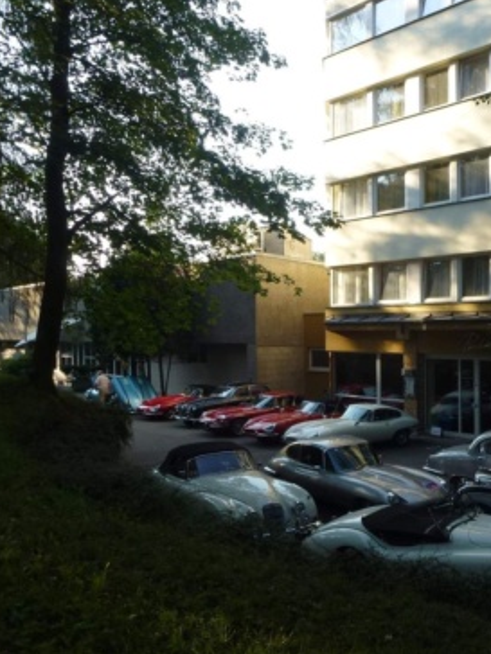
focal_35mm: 33
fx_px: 624
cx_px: 401
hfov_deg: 40.9
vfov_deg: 55.4
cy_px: 324
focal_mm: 4.3
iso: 100
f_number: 4
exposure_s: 1/125
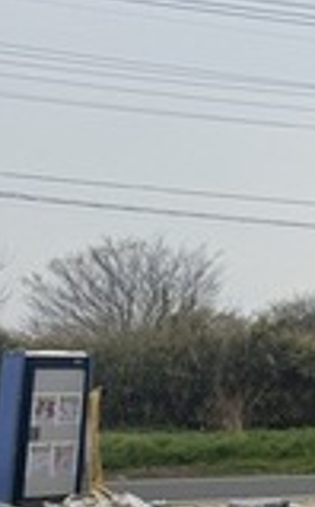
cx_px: 652
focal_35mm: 77
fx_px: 1061
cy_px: 169
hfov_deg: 14.0
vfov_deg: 26.7
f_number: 1.78
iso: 80
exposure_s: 1/4673
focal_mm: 6.76
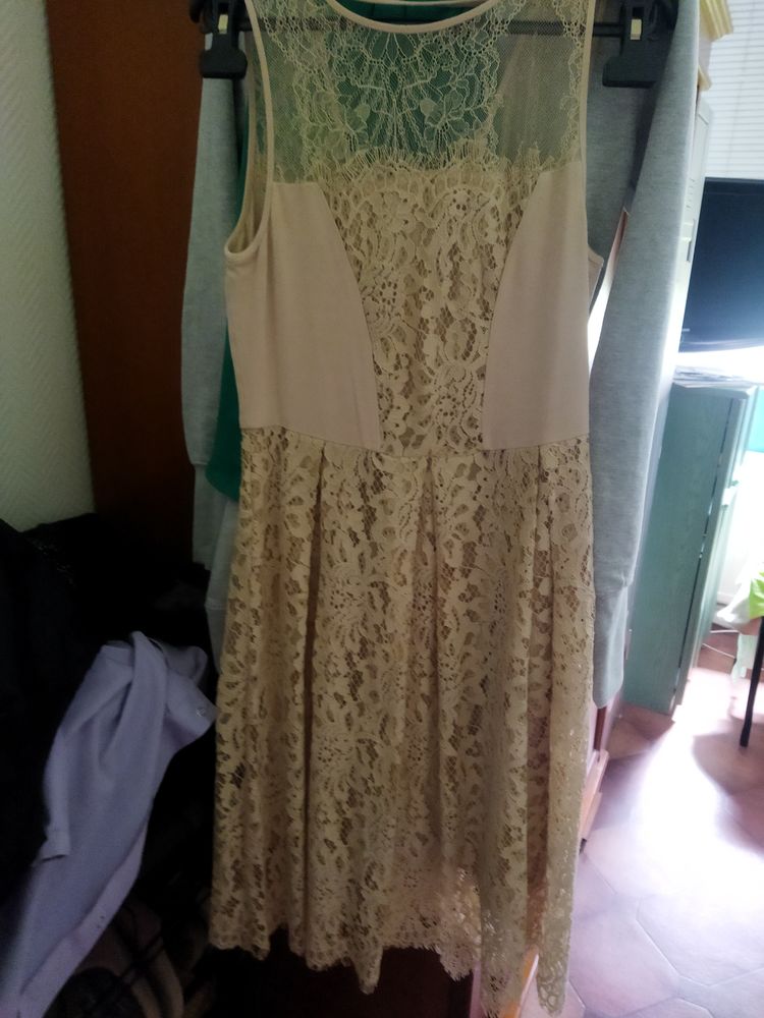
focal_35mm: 27
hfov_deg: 51.4
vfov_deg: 65.3
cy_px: 509
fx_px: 795
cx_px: 382
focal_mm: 4.71
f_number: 1.79
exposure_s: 1/25
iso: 275
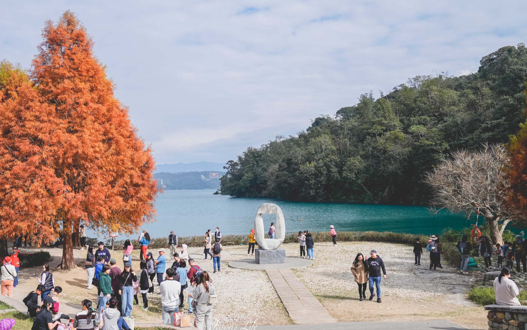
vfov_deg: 35.3
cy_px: 147
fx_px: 517
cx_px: 233
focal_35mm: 36
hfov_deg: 53.9
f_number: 5
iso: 100
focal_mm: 30
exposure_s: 1/640
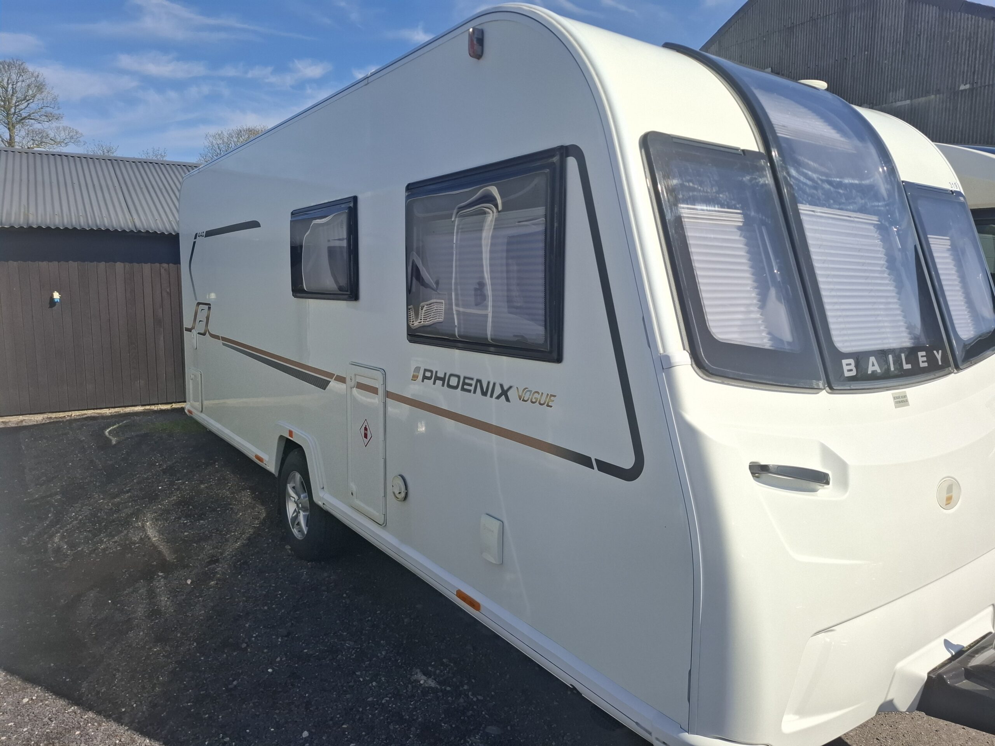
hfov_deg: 73.9
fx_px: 661
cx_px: 498
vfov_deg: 58.9
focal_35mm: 23
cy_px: 373
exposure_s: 1/3115
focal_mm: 5.54
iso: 50
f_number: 1.8
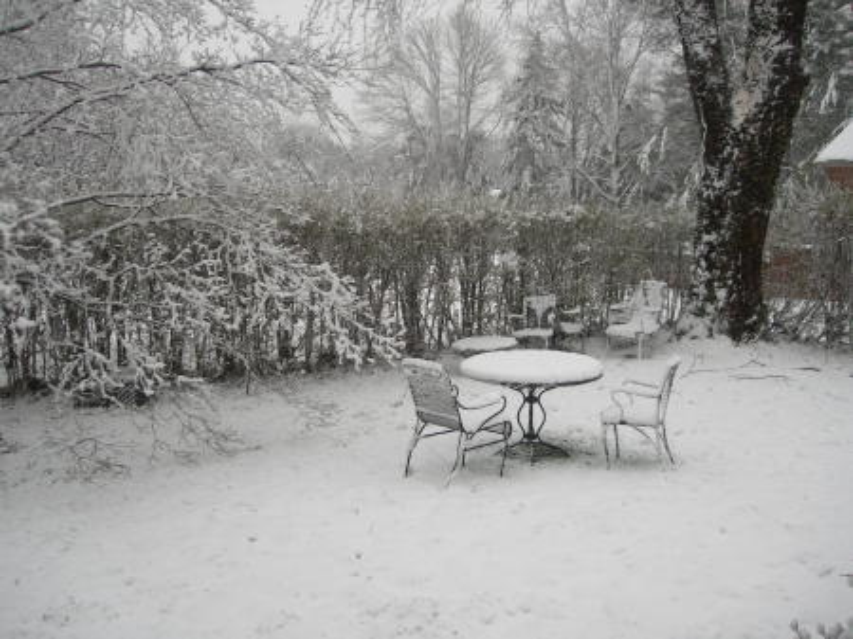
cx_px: 426
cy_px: 320
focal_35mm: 38
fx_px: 936
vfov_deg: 37.7
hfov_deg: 49.0
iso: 50
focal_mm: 7.8
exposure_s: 1/55.6
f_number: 2.8
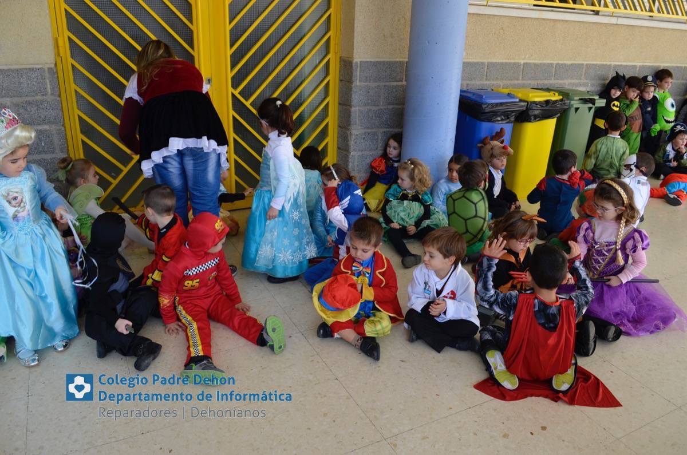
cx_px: 344
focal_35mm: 27
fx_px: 514
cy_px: 228
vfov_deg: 47.7
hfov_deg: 67.5
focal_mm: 18
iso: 280
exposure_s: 1/125
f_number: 5.6
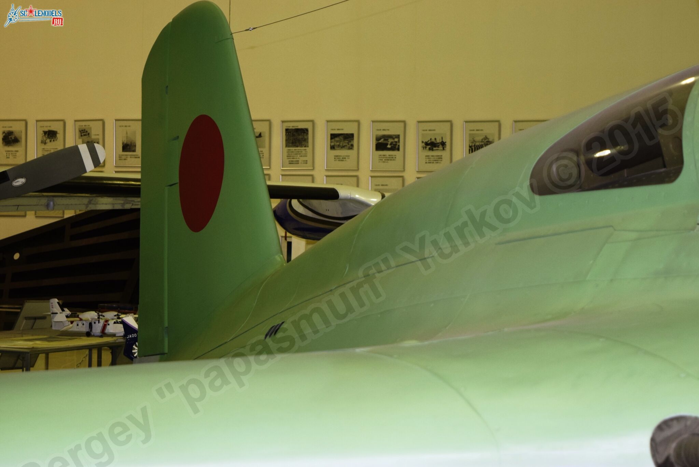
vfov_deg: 16.6
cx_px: 350
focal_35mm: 82
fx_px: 1603
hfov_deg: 24.6
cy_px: 234
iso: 800
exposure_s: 1/100
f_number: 5.6
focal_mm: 55
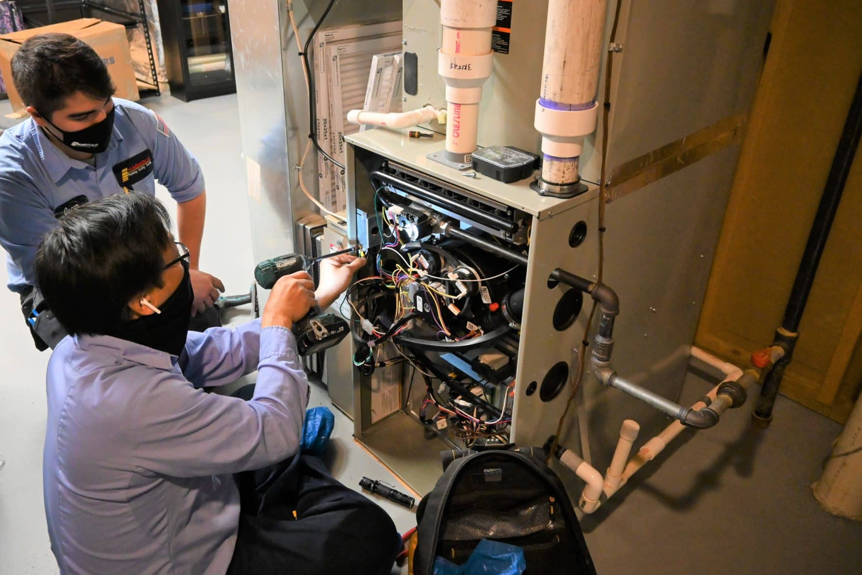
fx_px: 670
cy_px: 252
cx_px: 369
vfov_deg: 46.3
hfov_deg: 65.2
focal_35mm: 28
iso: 3200
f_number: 3.5
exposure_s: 1/100
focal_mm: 16
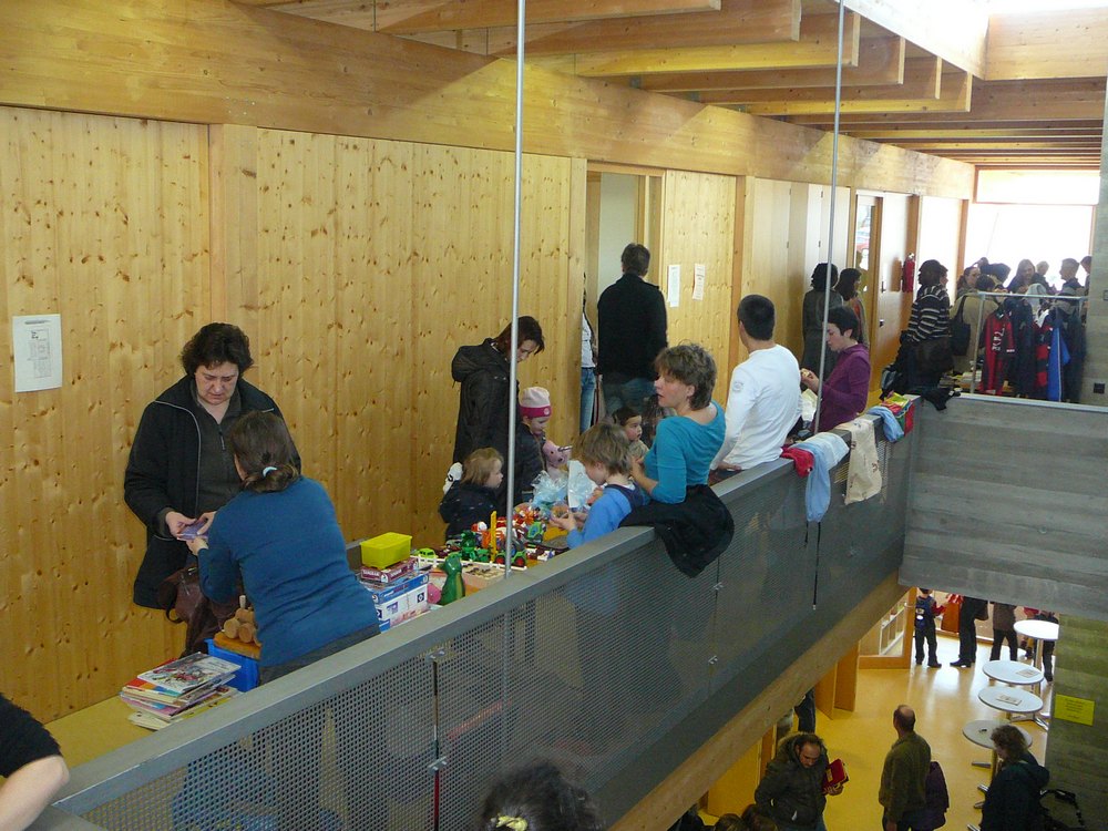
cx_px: 554
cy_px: 416
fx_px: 1120
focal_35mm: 35
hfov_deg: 52.6
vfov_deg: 40.7
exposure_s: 1/30
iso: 200
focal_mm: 5.2
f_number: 2.8
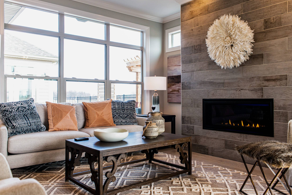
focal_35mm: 29
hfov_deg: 63.7
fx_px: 235
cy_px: 96
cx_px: 148
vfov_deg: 45.0
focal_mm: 28
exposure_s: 1/250
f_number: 3.5
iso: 400
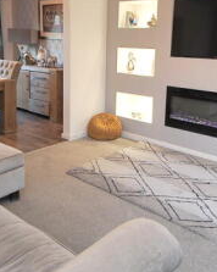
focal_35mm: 33
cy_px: 92
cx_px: 140
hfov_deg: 44.0
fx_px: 265
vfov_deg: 53.3
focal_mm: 8
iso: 360
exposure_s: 1/30
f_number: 4.5
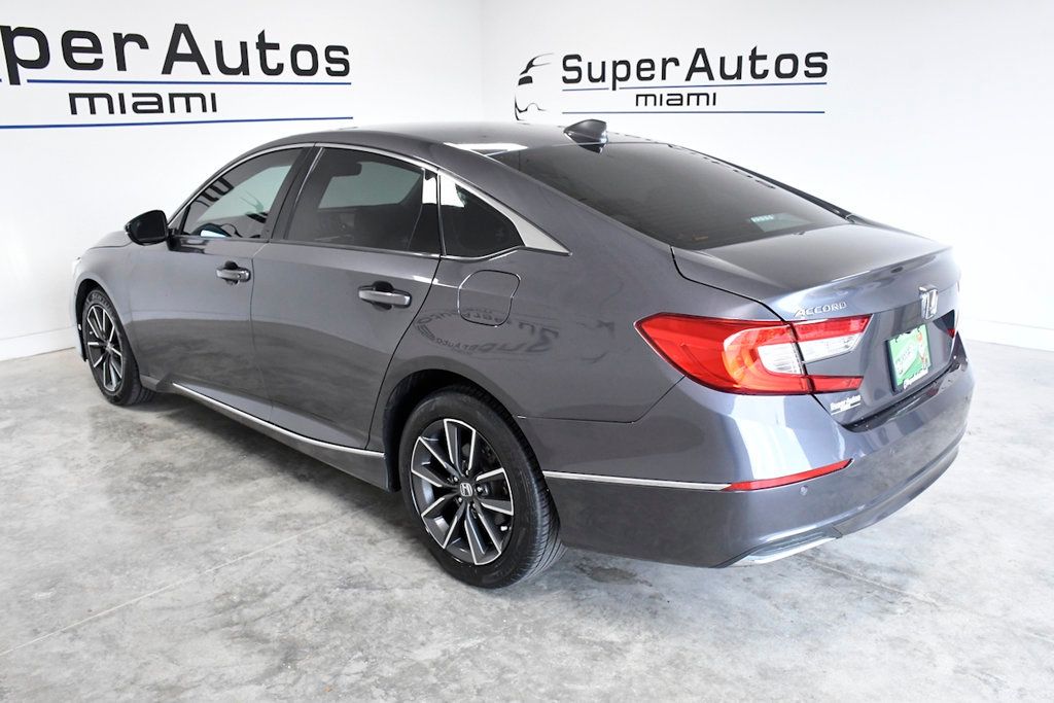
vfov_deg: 43.6
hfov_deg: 61.9
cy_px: 352
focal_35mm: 30
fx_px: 878
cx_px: 527
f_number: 8
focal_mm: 20
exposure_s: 1/250
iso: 2500
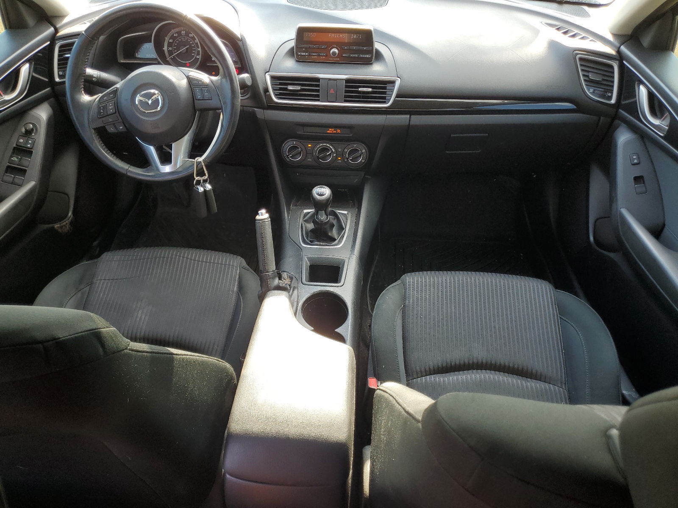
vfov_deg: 53.1
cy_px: 254
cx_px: 339
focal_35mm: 26
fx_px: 509
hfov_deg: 67.3
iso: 50
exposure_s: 1/156
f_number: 1.5
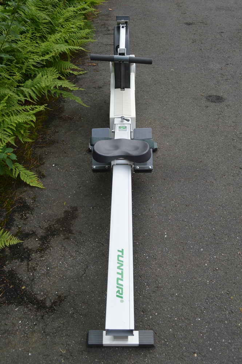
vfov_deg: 57.3
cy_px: 182
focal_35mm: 33
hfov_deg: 39.9
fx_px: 333
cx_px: 121
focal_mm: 22
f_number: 5.6
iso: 100
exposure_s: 1/160
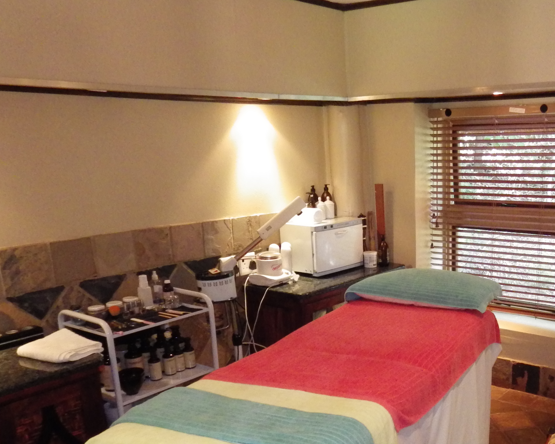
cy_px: 314
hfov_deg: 47.4
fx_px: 608
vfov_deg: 39.4
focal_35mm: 37
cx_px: 410
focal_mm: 4
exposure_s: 1/30
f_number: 3.1
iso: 800
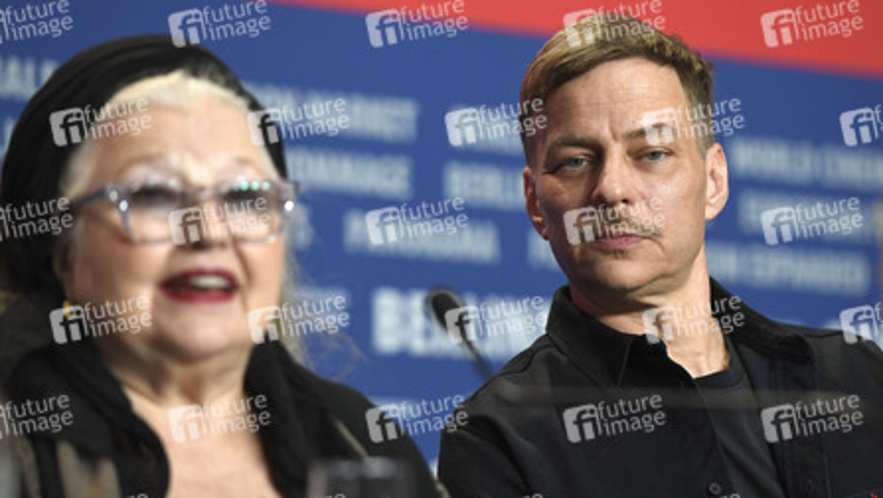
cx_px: 443
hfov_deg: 11.3
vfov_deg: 6.4
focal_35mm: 190
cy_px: 271
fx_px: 4451
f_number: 3.5
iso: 1250
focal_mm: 180
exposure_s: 1/250
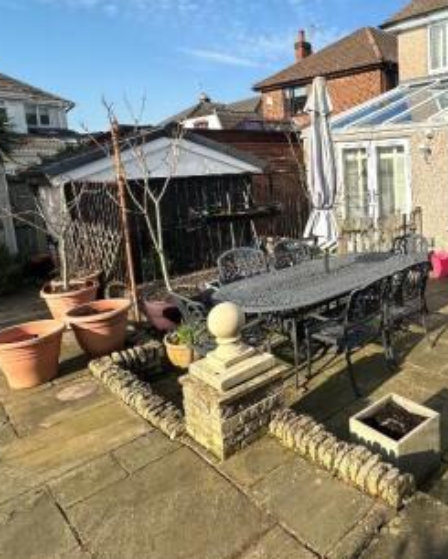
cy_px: 222
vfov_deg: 65.4
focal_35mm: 26
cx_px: 389
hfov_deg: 49.9
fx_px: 431
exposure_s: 1/1795
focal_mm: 2.22
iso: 50
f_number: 2.2
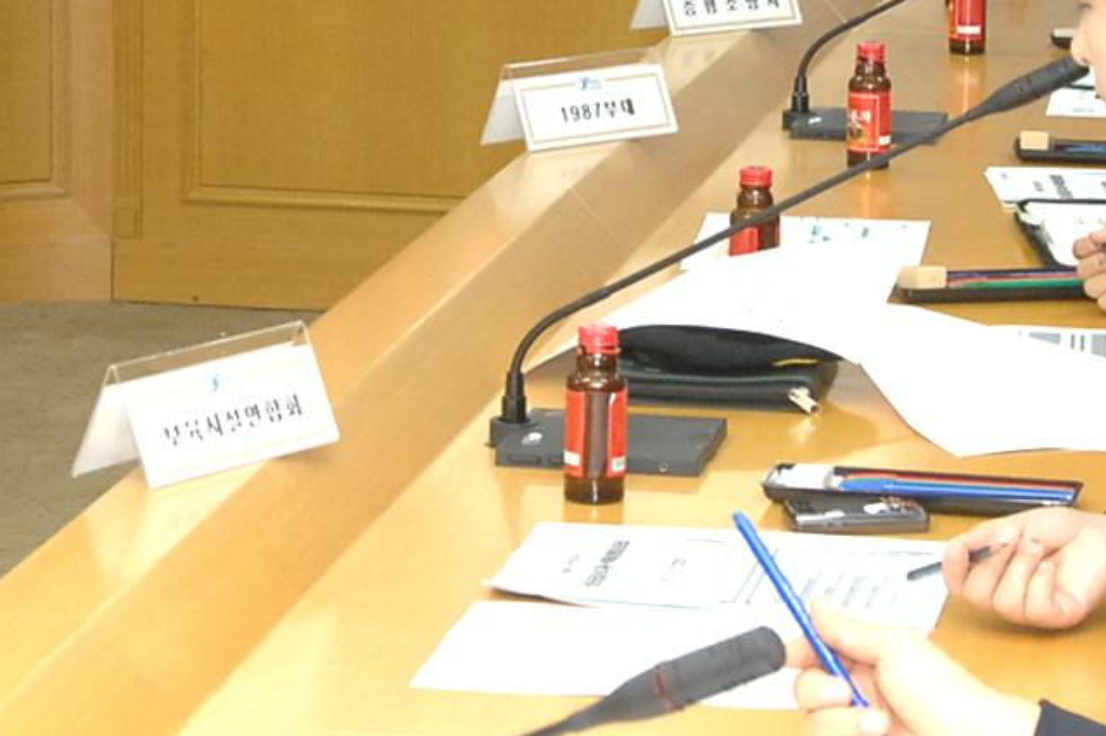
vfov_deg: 8.8
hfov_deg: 13.2
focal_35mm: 156
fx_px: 4780
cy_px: 92
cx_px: 548
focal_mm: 31
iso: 800
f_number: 6.7
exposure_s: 1/60
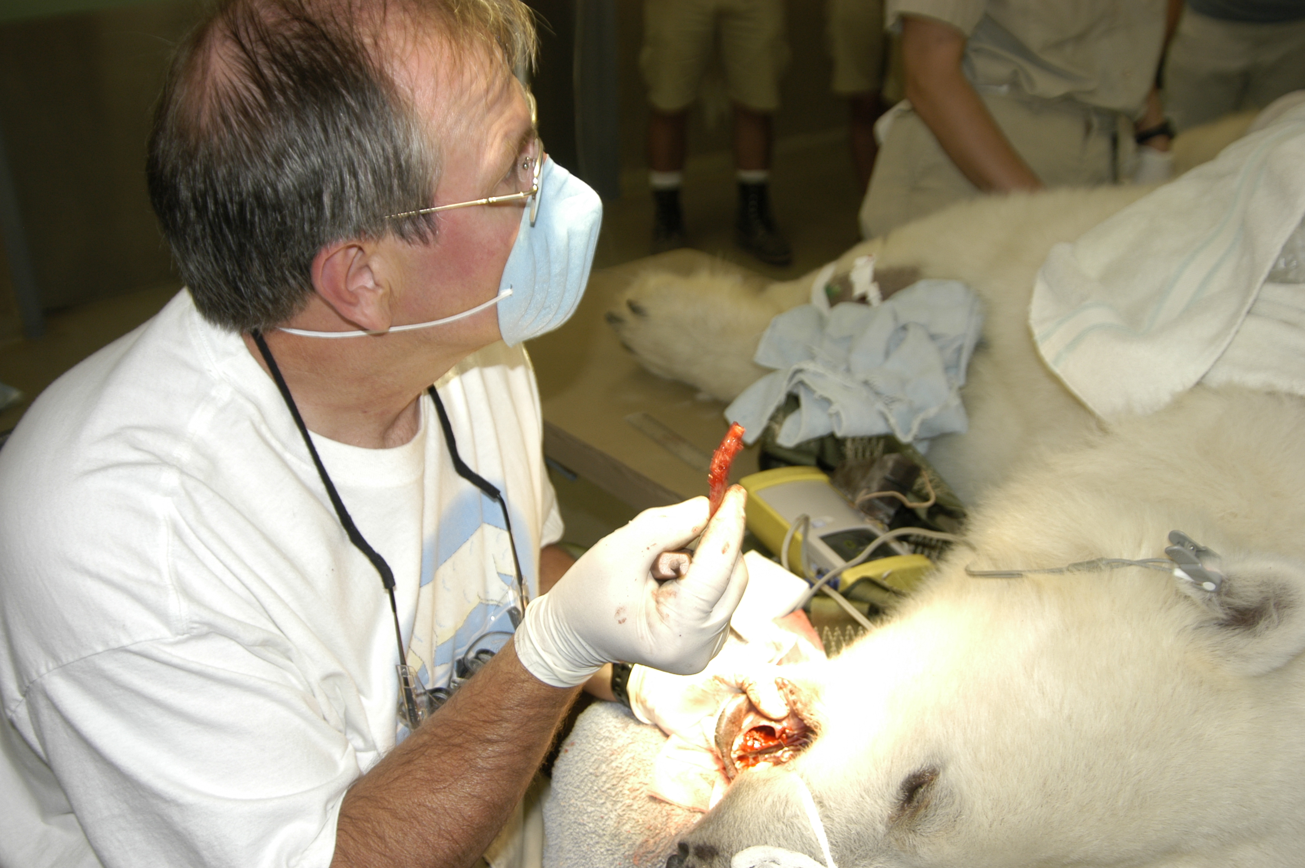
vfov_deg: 36.8
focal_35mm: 36
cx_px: 652
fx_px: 1304
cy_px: 434
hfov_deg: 53.2
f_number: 3.5
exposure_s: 1/100
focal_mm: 24
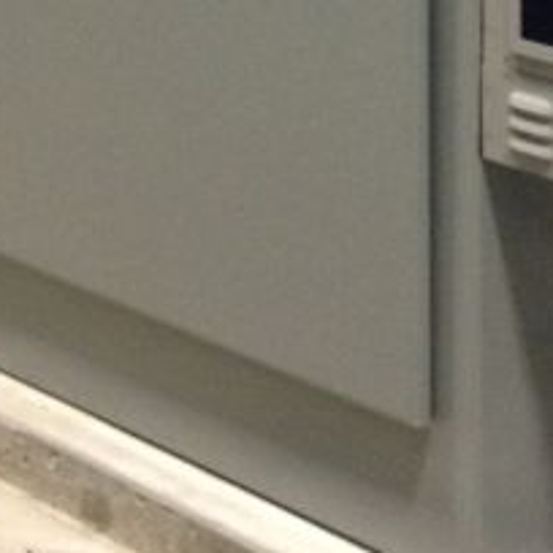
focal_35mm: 182
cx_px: 531
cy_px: -455
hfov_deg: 9.6
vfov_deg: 9.2
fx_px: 3289
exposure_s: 1/20
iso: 125
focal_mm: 4.28
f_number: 2.4
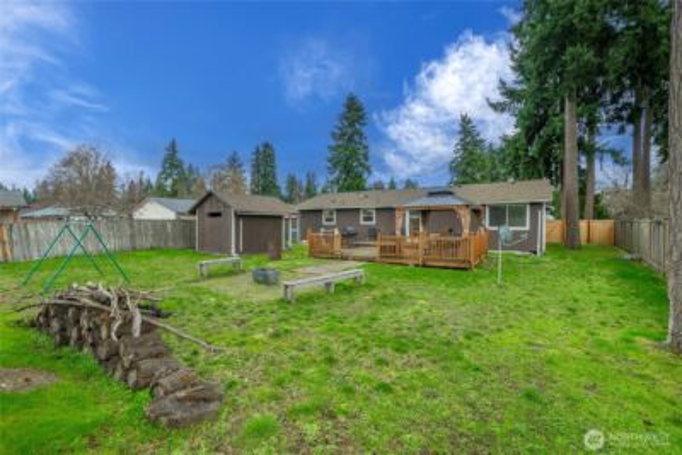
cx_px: 341
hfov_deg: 100.4
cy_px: 228
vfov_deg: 77.4
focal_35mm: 15
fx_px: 284
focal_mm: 15
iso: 80
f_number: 7.1
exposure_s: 1/30
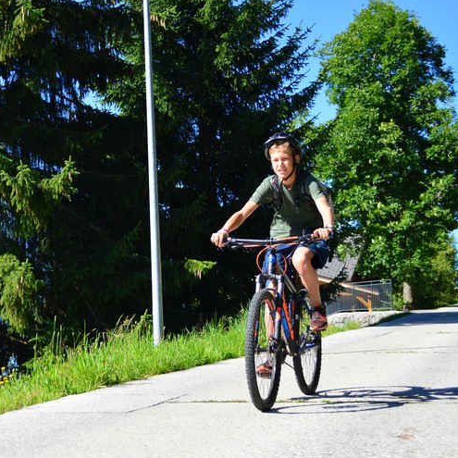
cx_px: 92
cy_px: 245
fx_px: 1183
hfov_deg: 21.6
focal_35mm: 79
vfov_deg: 21.9
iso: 320
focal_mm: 30
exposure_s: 1/1000
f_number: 4.5
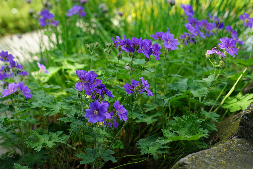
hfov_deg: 28.5
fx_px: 499
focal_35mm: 71
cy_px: 84
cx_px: 126
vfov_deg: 19.2
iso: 100
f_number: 5.6
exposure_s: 1/100
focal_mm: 71
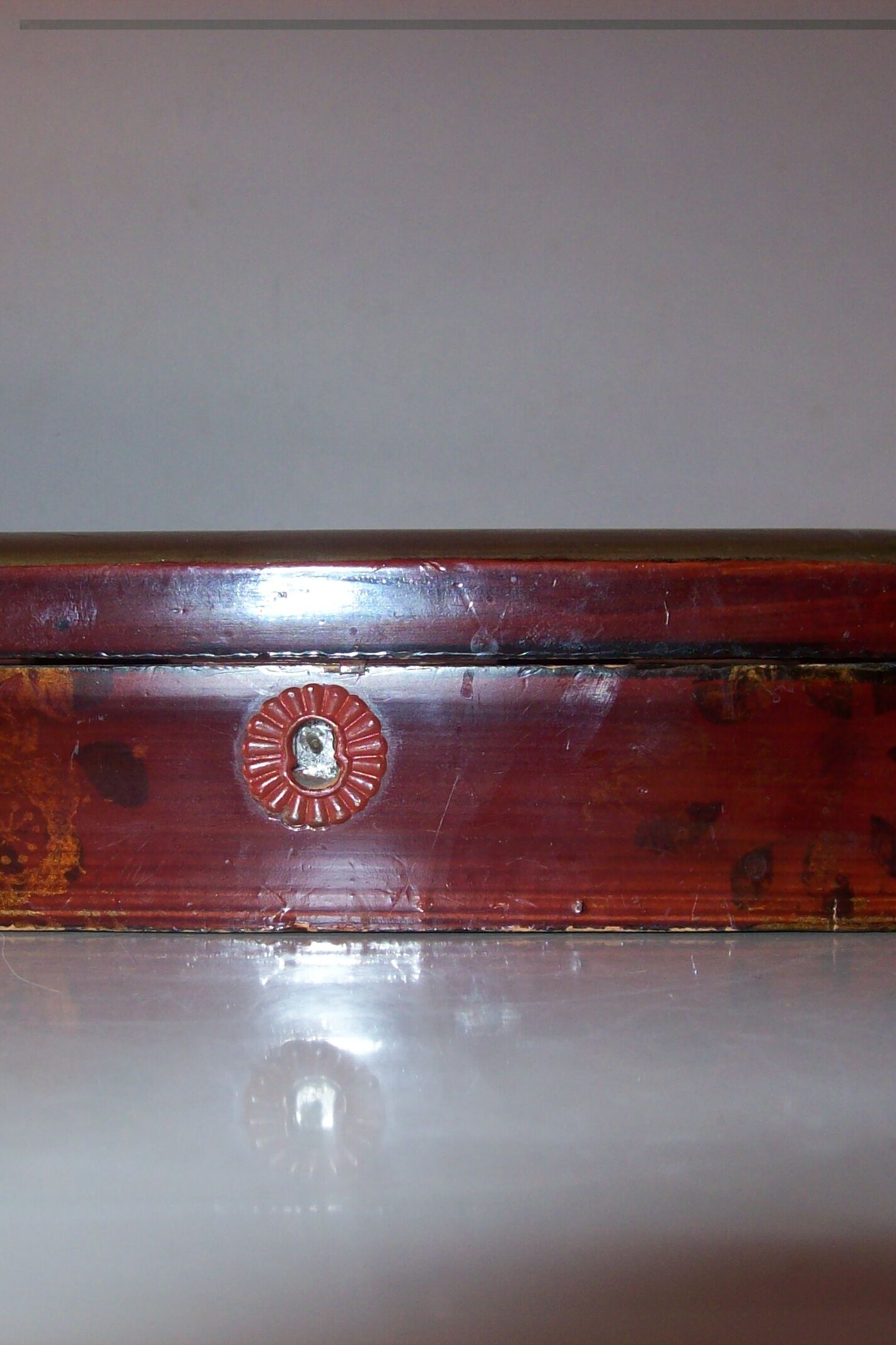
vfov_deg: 39.6
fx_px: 1867
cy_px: 672
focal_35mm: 50
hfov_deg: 26.9
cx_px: 322
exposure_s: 1/64
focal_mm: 6
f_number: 2.7
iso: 80
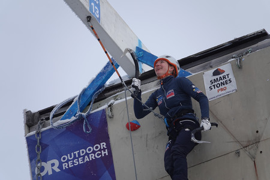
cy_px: 90
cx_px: 135
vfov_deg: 3.2
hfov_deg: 4.7
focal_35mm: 435
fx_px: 3262
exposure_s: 1/320
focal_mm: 159.66
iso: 100
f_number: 4
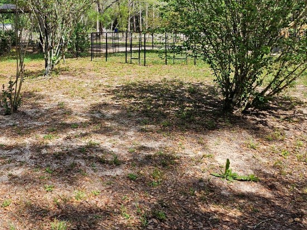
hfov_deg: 41.2
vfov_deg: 32.3
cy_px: 32
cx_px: 44
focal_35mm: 43
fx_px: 381
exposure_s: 1/1087
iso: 25
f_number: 1.8
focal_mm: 5.4
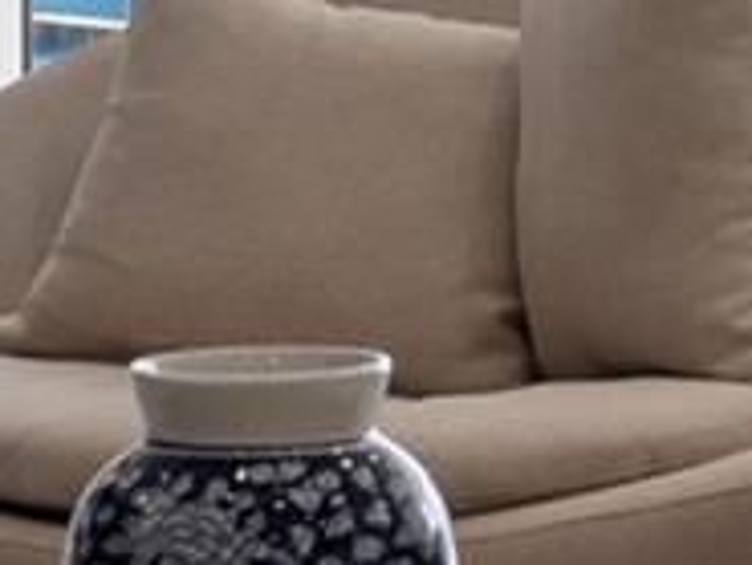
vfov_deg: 4.8
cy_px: -175
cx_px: 2309
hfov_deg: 6.0
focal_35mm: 307
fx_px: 6674
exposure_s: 1/60
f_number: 8
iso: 320
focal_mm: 37
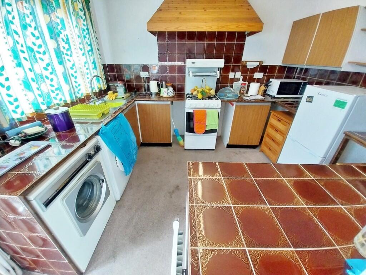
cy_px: 138
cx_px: 183
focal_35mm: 13
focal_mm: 1.13
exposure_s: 1/50
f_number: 2.2
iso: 125
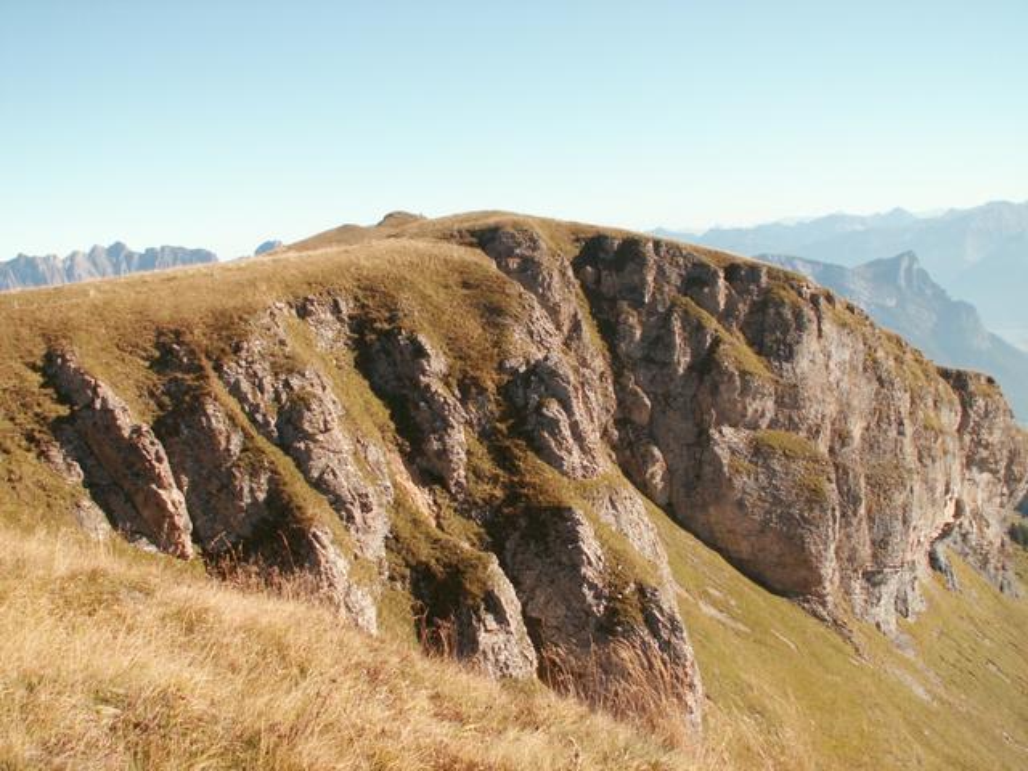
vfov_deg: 40.7
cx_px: 514
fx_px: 1039
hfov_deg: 52.6
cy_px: 386
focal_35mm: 35
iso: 50
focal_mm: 5.86
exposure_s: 1/400
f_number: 3.5
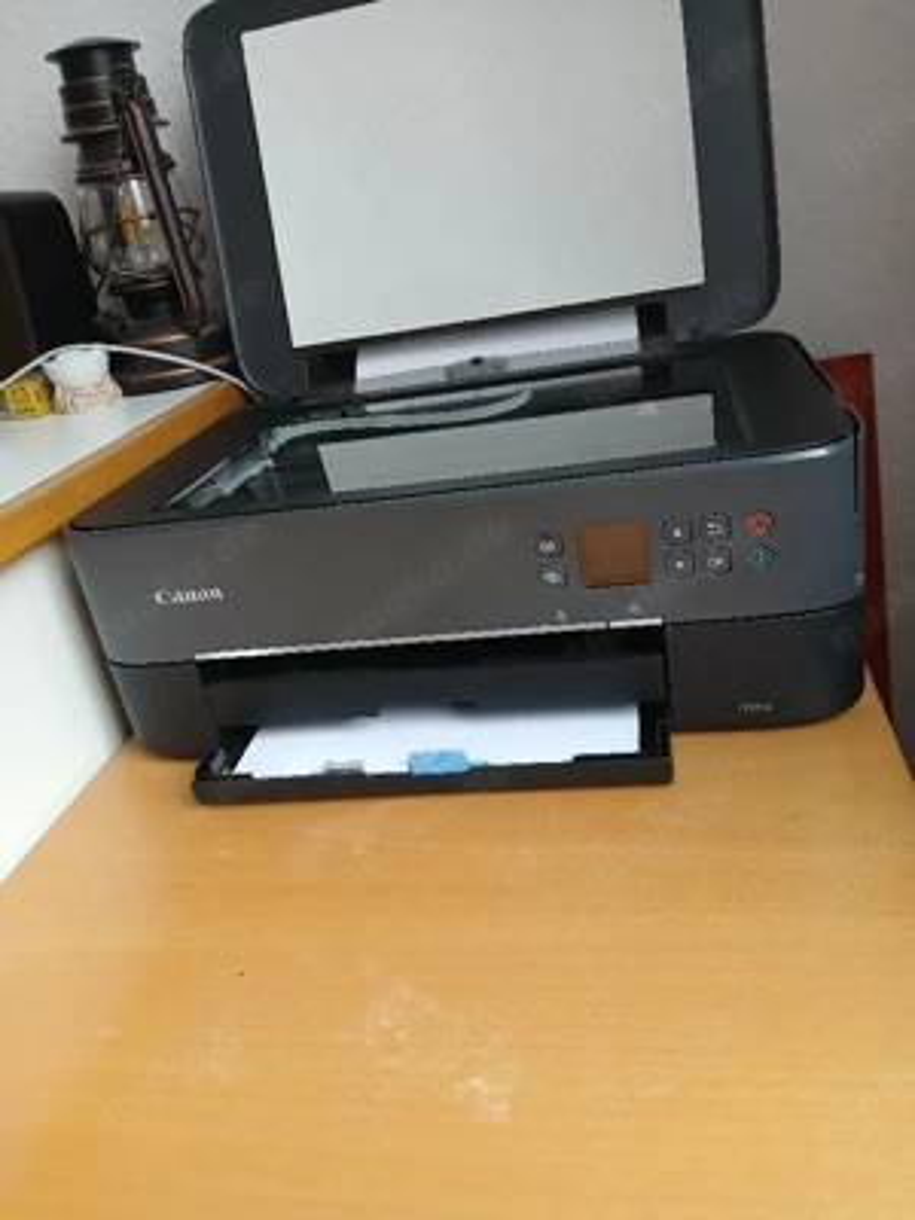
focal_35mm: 26
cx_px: 458
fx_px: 916
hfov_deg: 53.1
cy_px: 610
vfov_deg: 67.3
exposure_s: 1/50.3
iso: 200
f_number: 1.8
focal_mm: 3.98
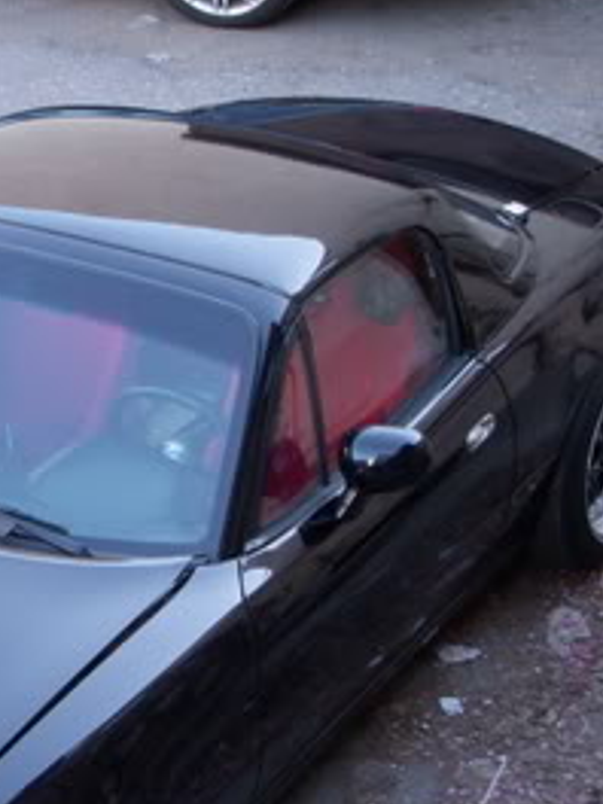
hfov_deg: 12.7
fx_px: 2648
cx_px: -122
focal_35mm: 114
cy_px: 521
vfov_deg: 17.2
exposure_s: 1/30
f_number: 3.4
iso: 100
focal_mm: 7.9
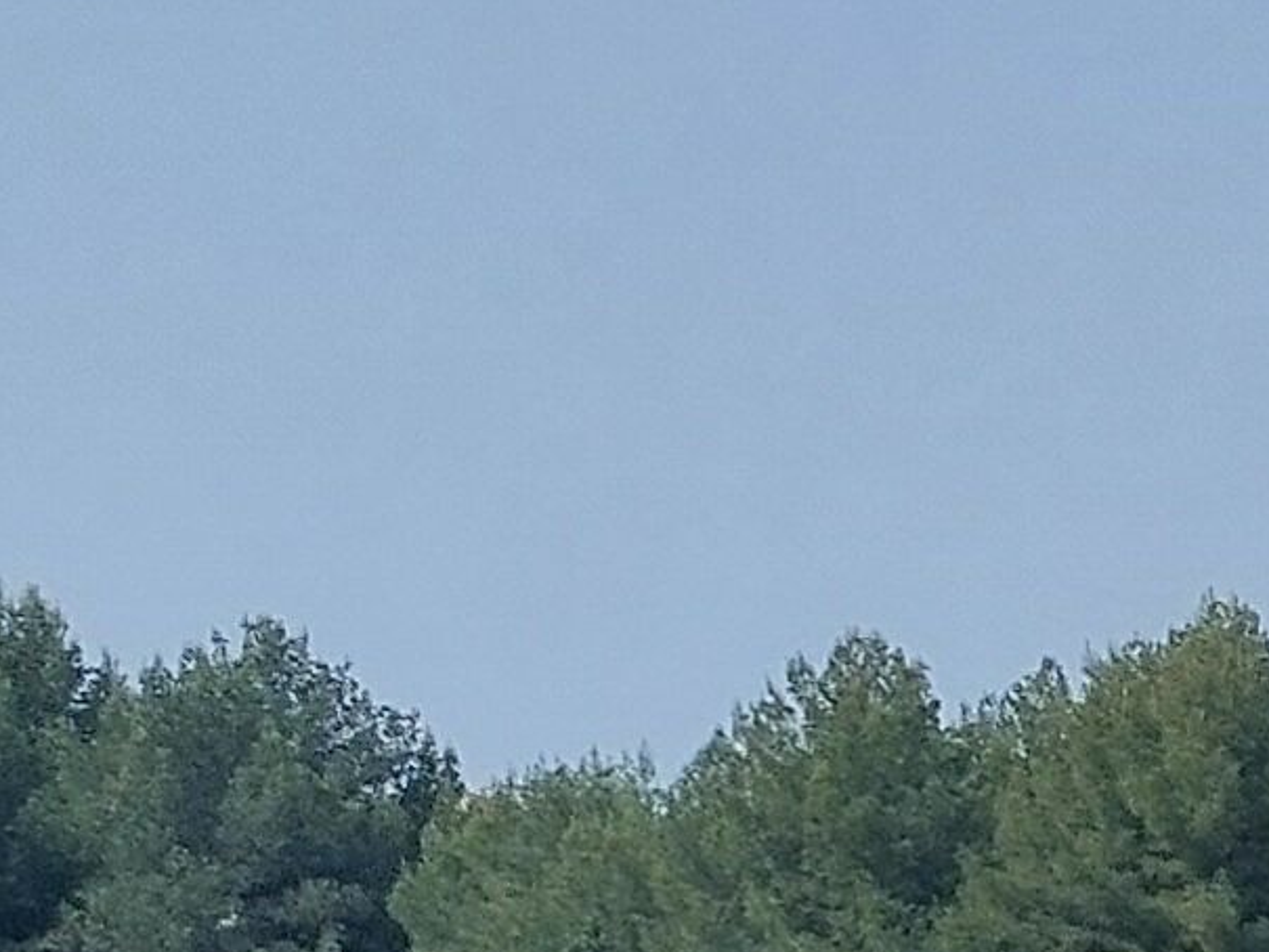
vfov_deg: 7.4
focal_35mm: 191
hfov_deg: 8.1
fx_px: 7003
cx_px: 4392
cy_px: 2070
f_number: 1.8
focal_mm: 5.23
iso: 25
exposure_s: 1/1171
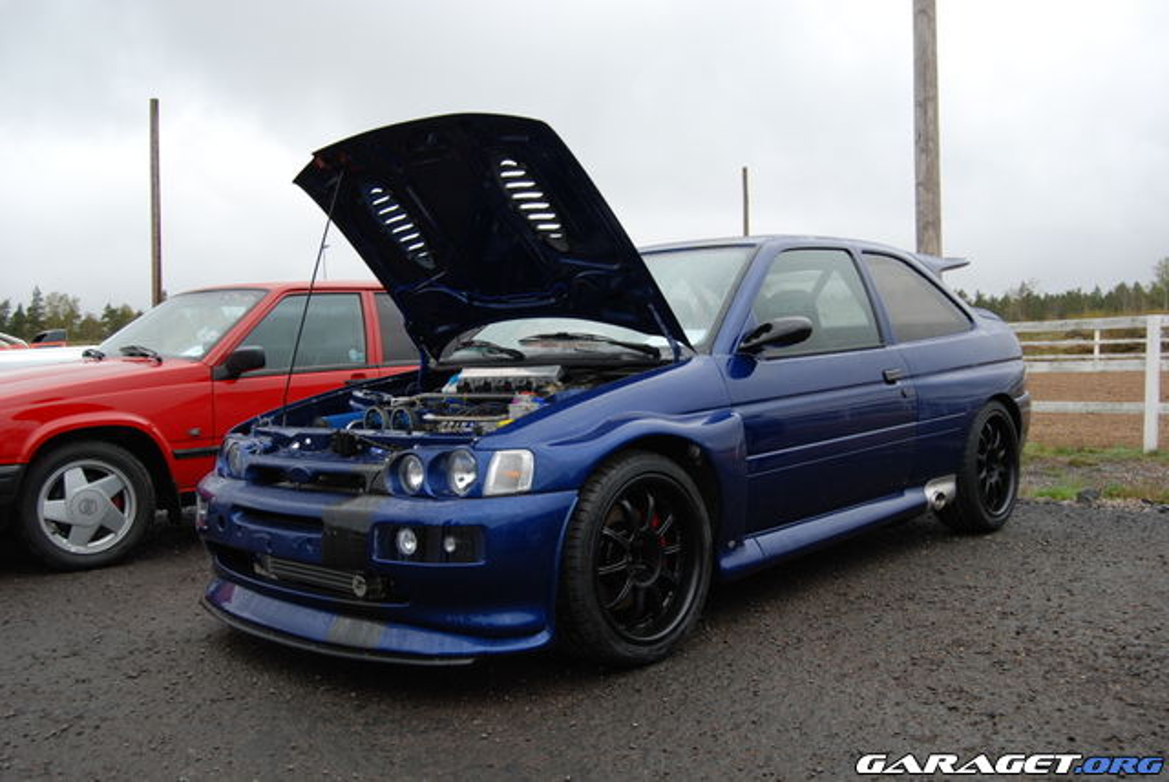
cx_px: 584
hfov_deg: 57.2
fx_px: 1073
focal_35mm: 33
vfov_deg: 40.0
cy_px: 391
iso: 100
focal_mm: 22
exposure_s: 1/100
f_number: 5
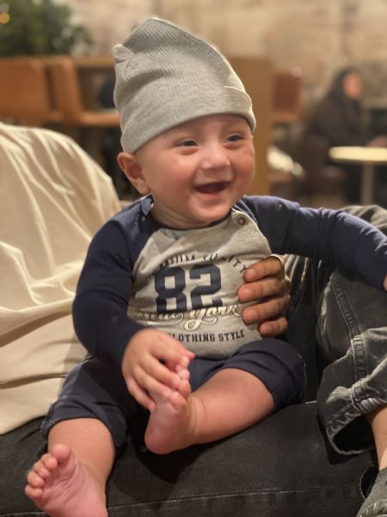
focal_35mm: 52
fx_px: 775
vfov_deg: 36.8
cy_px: 258
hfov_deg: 28.0
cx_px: 194
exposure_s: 1/25
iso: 400
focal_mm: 6
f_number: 2
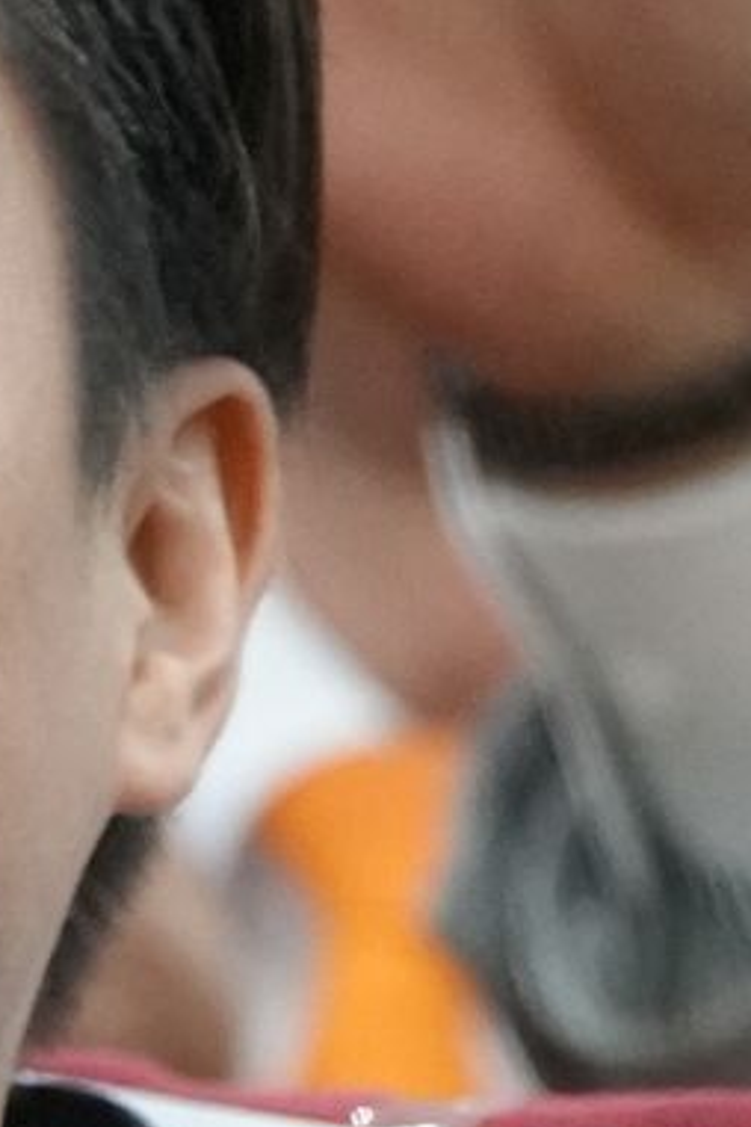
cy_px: 1763
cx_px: -482
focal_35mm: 2202
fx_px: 68899
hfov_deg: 0.6
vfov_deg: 0.9
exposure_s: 1/400
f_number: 5.6
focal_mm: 400
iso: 12800
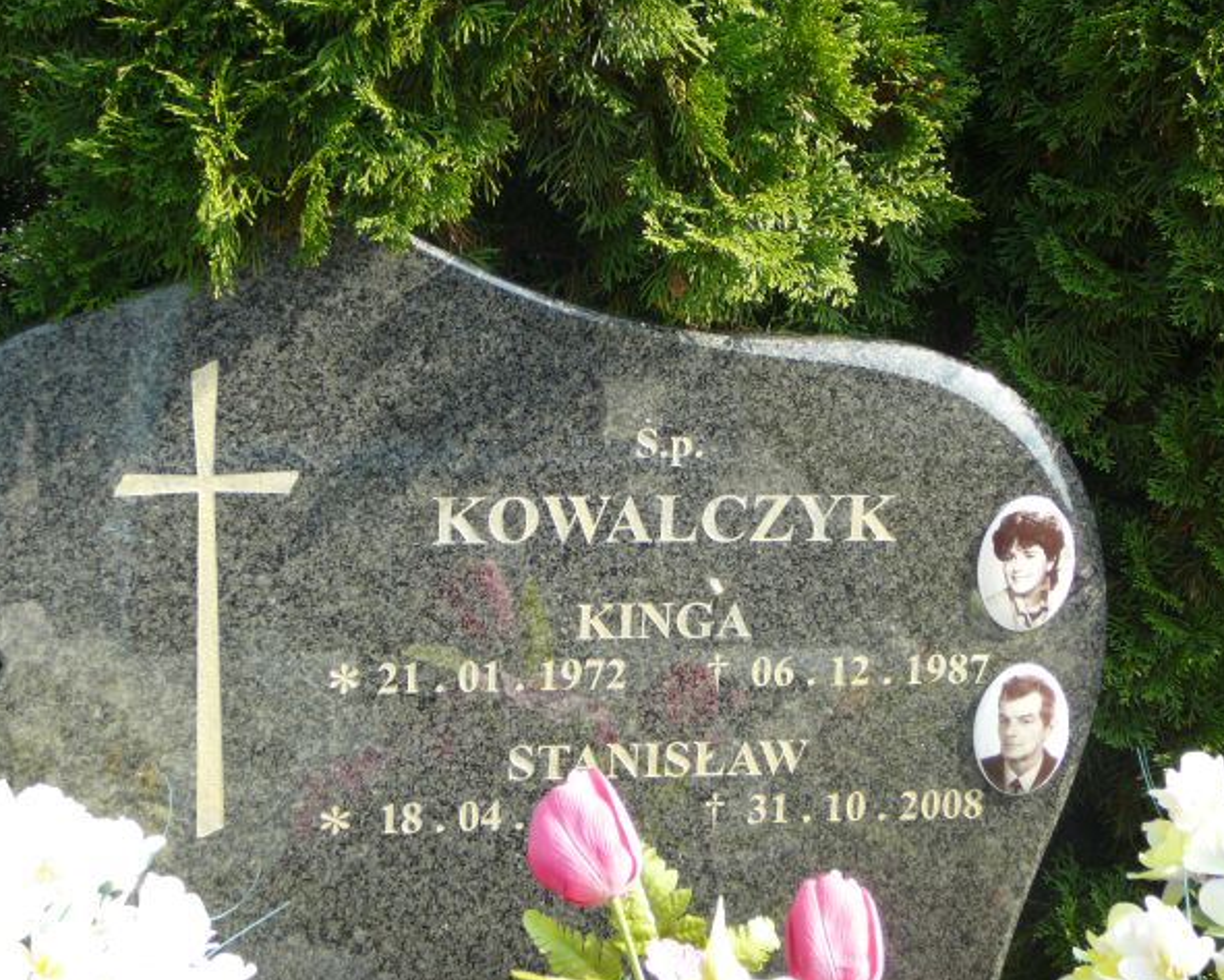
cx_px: 619
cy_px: 491
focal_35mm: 75
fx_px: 2717
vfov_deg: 20.4
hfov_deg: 25.4
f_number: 3.7
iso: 80
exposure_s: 1/200
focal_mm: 10.5
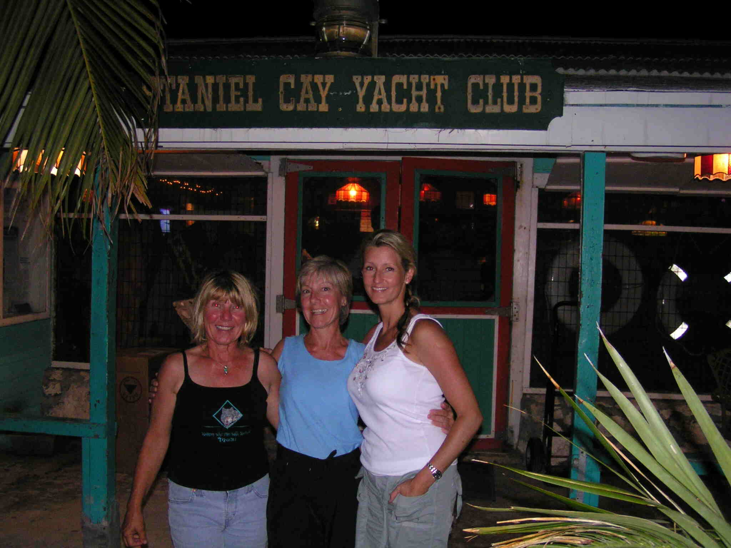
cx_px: 366
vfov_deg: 37.7
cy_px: 274
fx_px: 802
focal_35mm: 38
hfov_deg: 49.0
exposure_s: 1/40
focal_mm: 5.8
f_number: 2.8
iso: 200
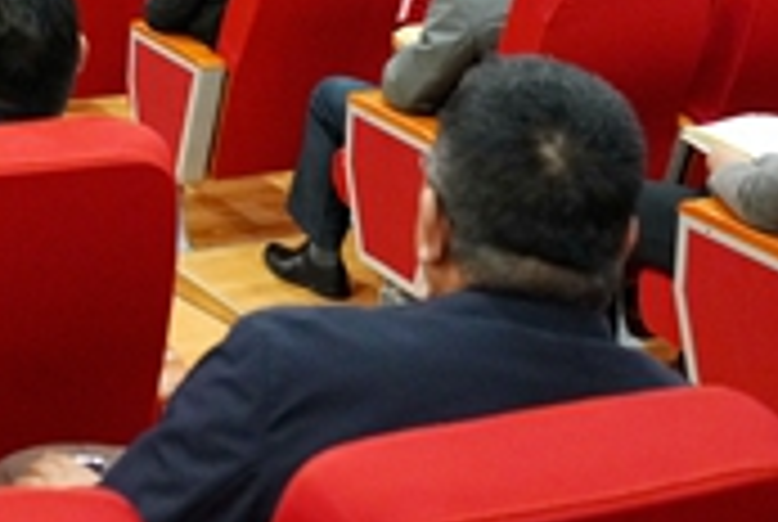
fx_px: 1797
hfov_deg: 23.2
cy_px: -144
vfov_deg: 15.7
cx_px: -31
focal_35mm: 83
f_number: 4
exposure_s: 1/160
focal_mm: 24
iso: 3200
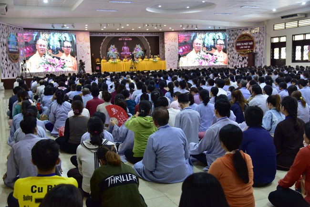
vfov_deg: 35.1
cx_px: 155
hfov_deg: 50.7
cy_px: 104
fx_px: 327
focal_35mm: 38
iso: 1000
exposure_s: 1/40
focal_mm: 38
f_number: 4.5
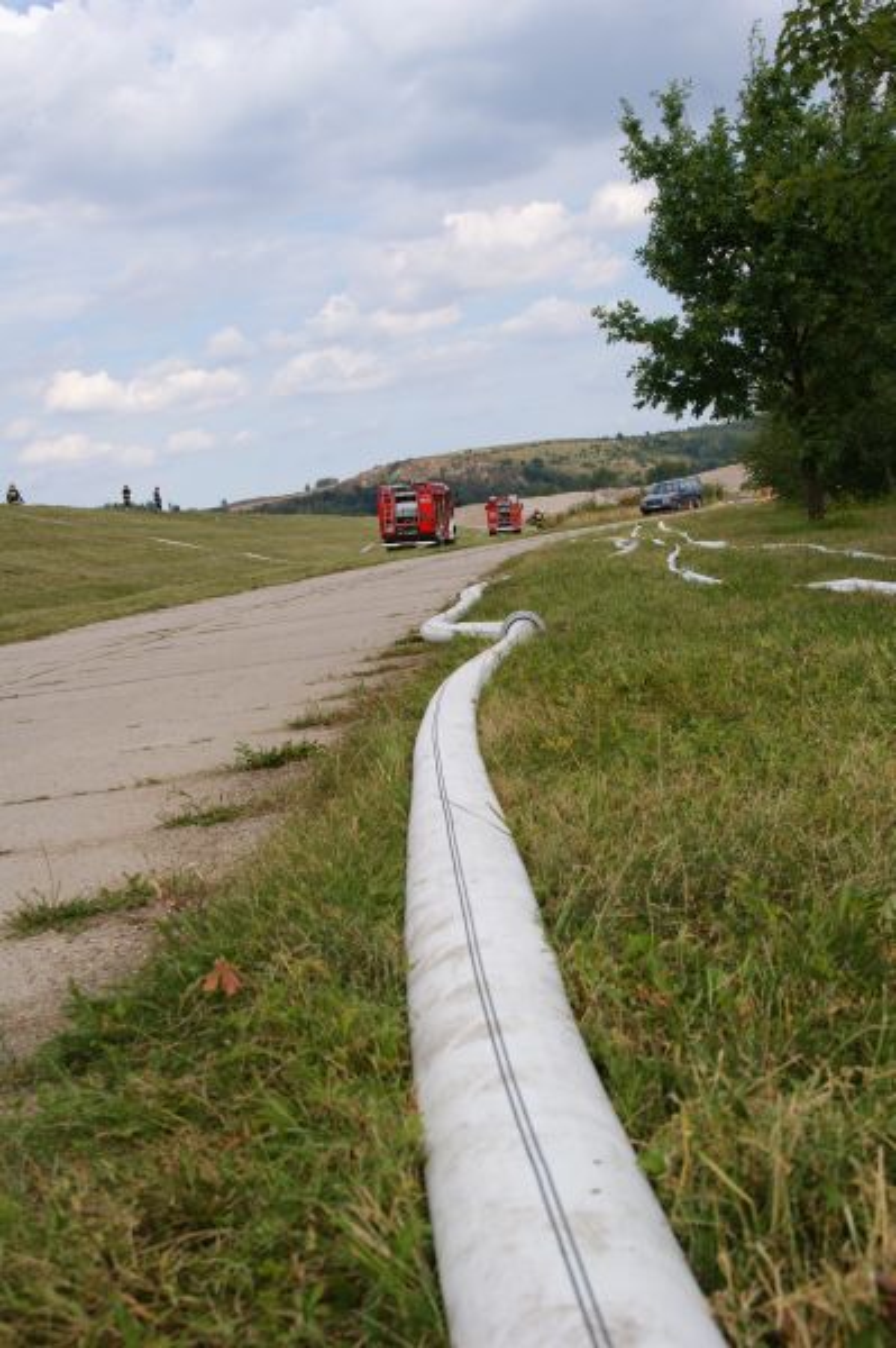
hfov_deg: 25.7
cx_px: 448
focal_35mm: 52
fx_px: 1963
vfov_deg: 37.9
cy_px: 674
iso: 100
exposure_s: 1/160
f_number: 10
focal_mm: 35
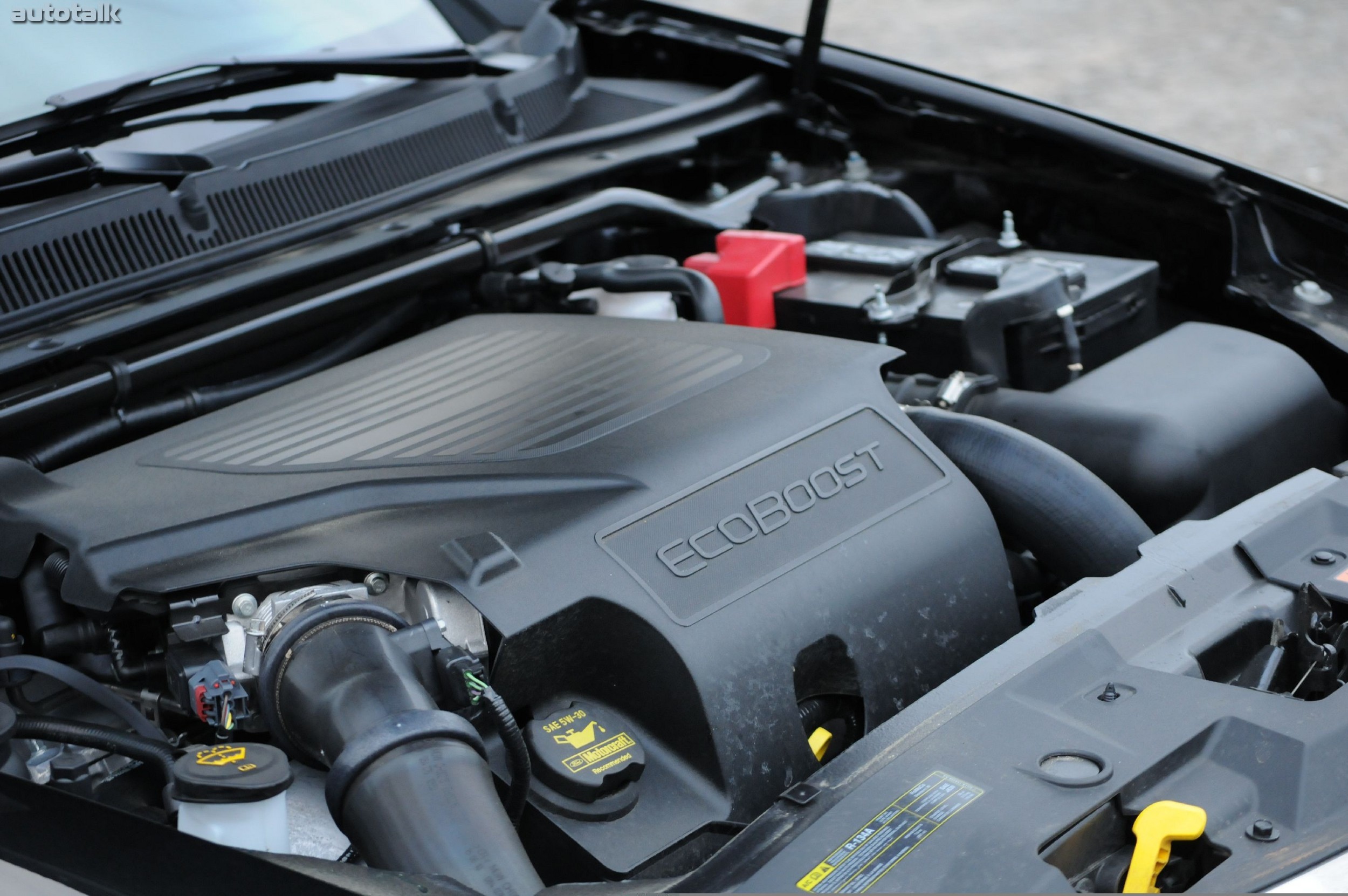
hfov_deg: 24.6
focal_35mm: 82
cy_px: 448
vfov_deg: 16.5
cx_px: 674
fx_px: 3086
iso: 1000
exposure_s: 1/50
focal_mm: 55
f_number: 4
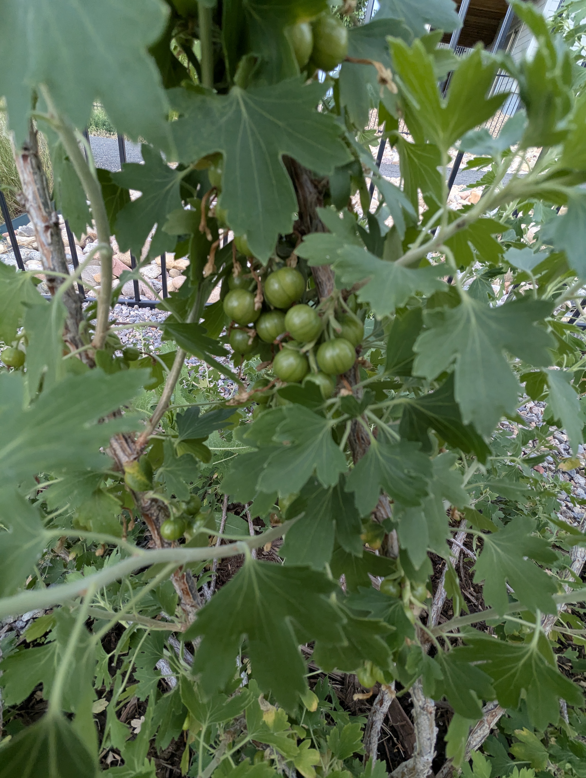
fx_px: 360
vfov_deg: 94.4
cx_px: 293
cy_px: 389
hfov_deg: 78.2
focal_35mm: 16
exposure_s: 1/249
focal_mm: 2.35
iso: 103
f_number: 2.2
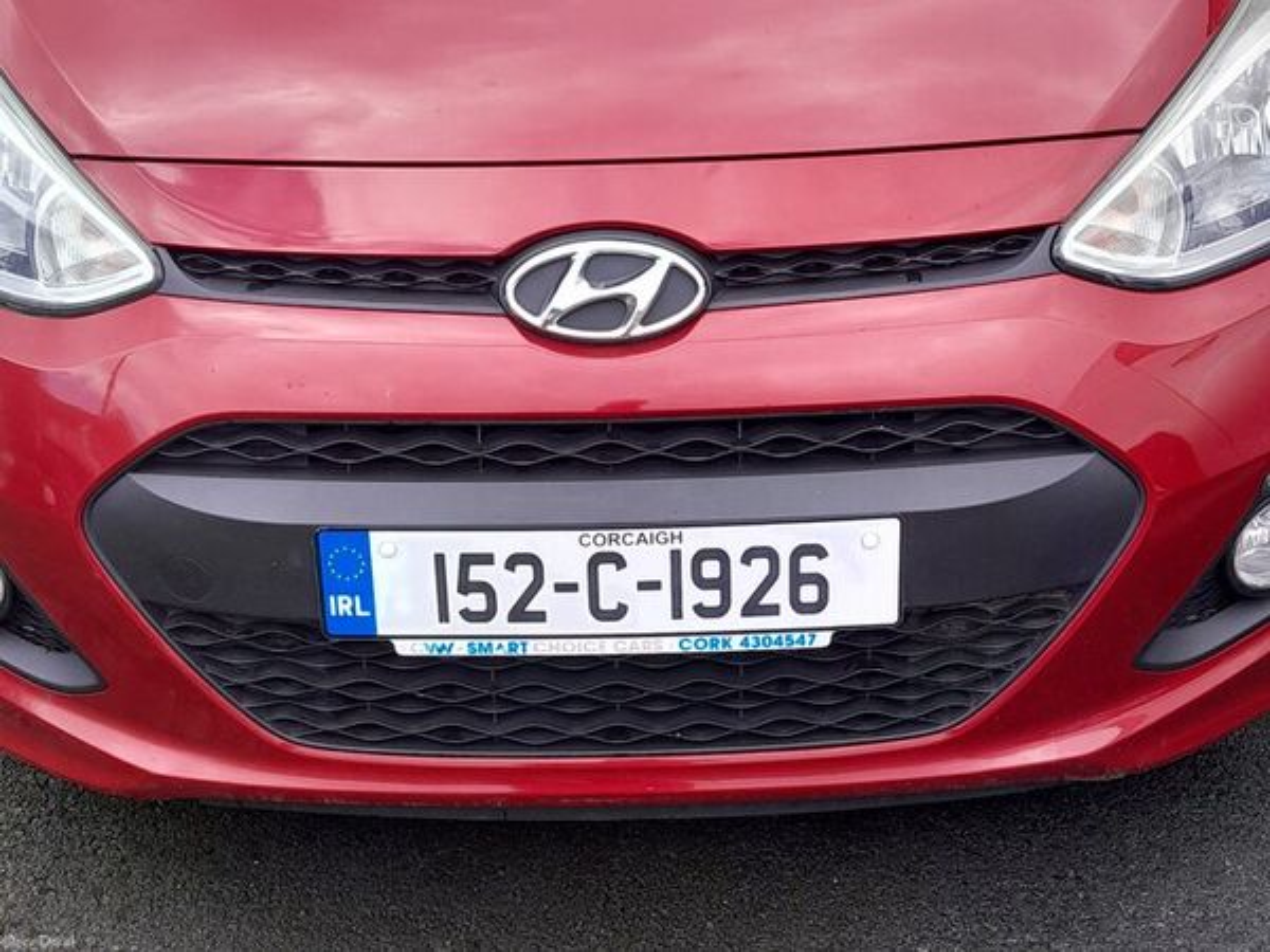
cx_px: 635
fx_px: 954
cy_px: 476
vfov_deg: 53.1
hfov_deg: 67.3
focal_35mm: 26
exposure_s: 1/100
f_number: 1.8
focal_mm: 3.98
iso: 40
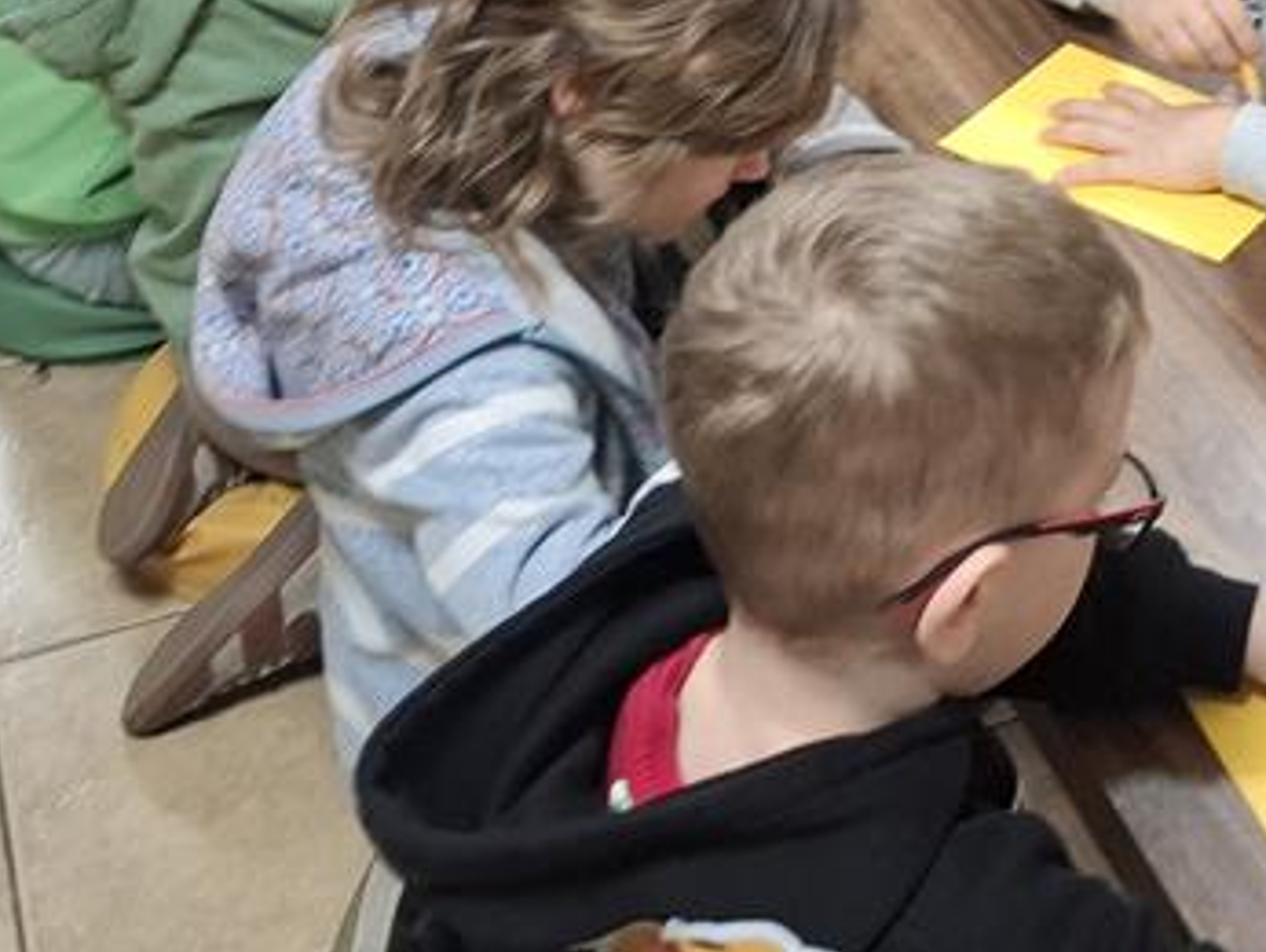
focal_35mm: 68
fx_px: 2489
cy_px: -216
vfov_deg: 20.2
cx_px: 1193
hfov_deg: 27.3
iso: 250
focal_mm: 5.54
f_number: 1.8
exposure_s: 1/50
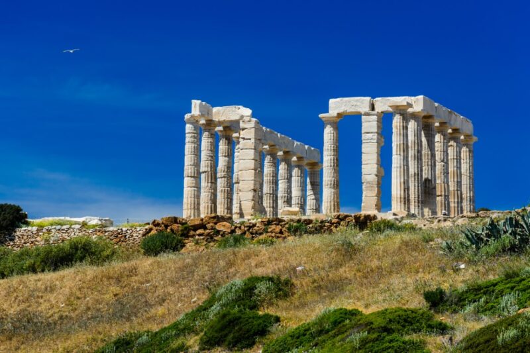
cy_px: 176
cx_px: 265
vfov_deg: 7.2
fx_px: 2796
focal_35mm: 190
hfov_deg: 10.8
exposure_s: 1/250
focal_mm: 190
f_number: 8
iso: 200
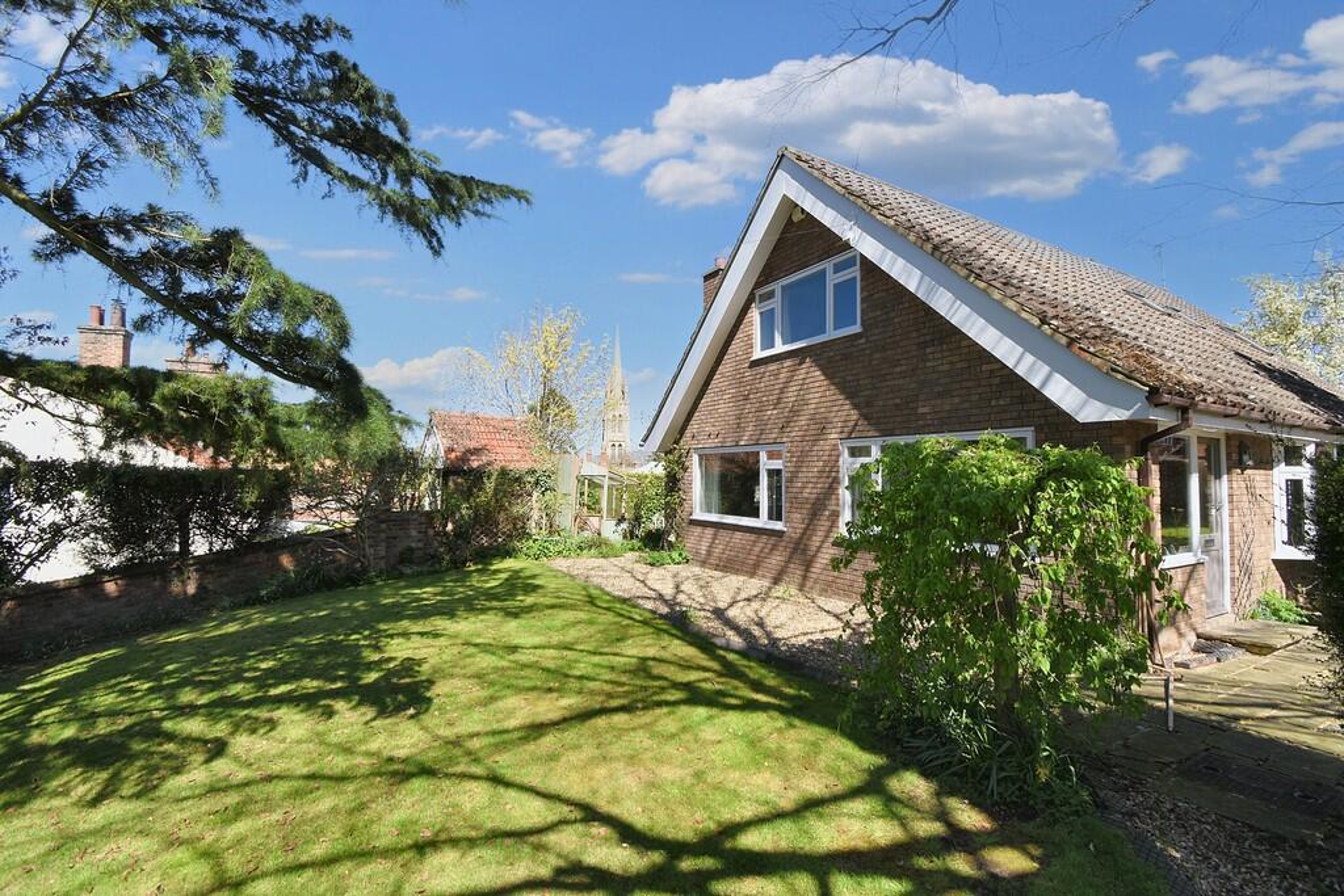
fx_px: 560
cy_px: 448
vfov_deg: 77.3
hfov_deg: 100.4
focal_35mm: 15
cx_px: 672
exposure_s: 1/200
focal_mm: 10
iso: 100
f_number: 7.1
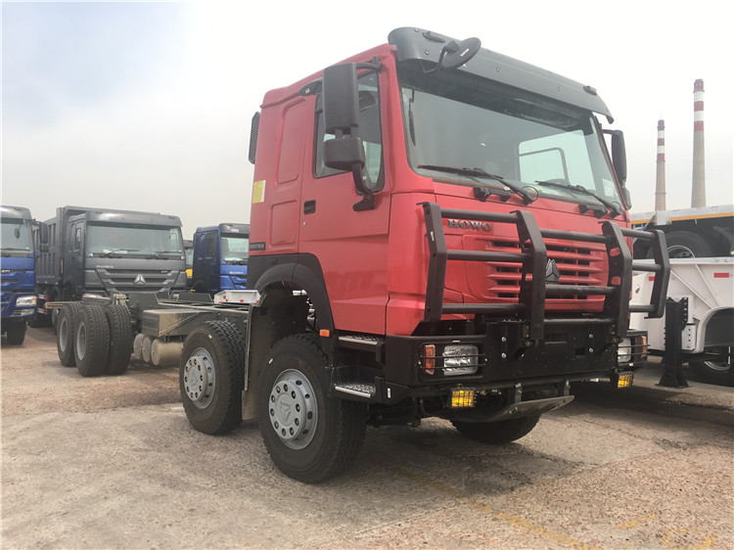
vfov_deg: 48.2
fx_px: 615
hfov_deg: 61.7
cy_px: 275
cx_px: 367
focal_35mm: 29
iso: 25
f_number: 2.2
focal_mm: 4.15
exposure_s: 1/777
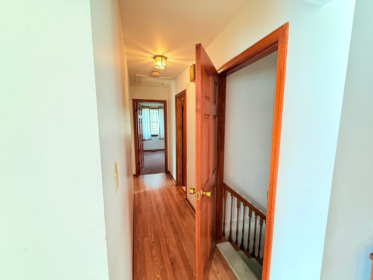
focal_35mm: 14
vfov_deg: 85.7
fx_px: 151
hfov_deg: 102.1
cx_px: 186
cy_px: 140
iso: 400
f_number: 2.2
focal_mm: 2.22
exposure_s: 1/120
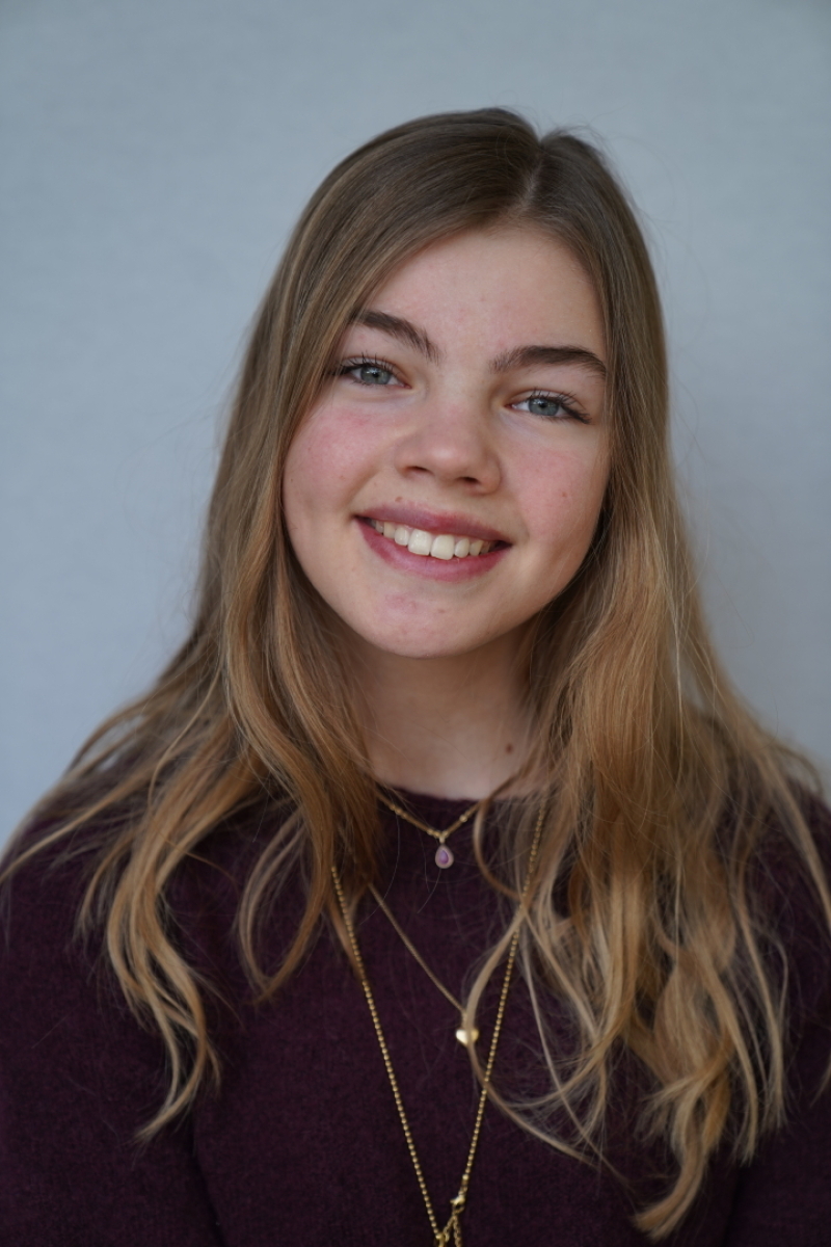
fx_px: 2250
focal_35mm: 65
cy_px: 624
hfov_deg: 20.9
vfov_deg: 31.0
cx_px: 416
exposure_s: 1/400
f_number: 2.8
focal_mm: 65
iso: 250
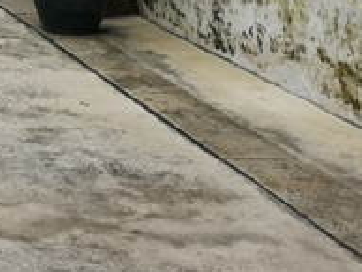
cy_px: -253
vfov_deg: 11.9
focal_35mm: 112
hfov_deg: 15.0
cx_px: -313
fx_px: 1172
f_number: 1.8
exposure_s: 1/570
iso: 50
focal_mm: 3.95
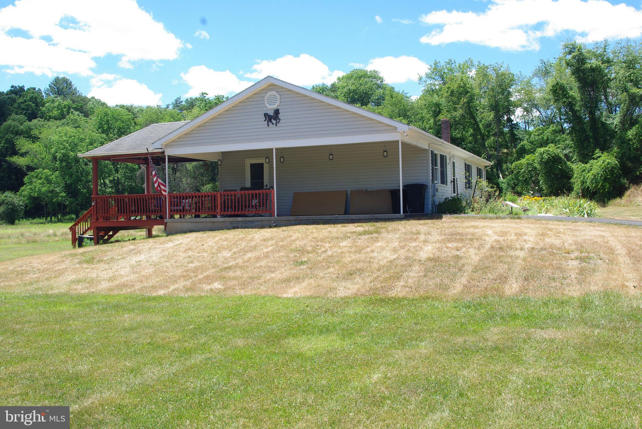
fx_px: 643
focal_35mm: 36
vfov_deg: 37.0
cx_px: 321
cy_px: 214
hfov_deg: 53.1
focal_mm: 24.38
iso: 200
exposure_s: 1/125
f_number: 8
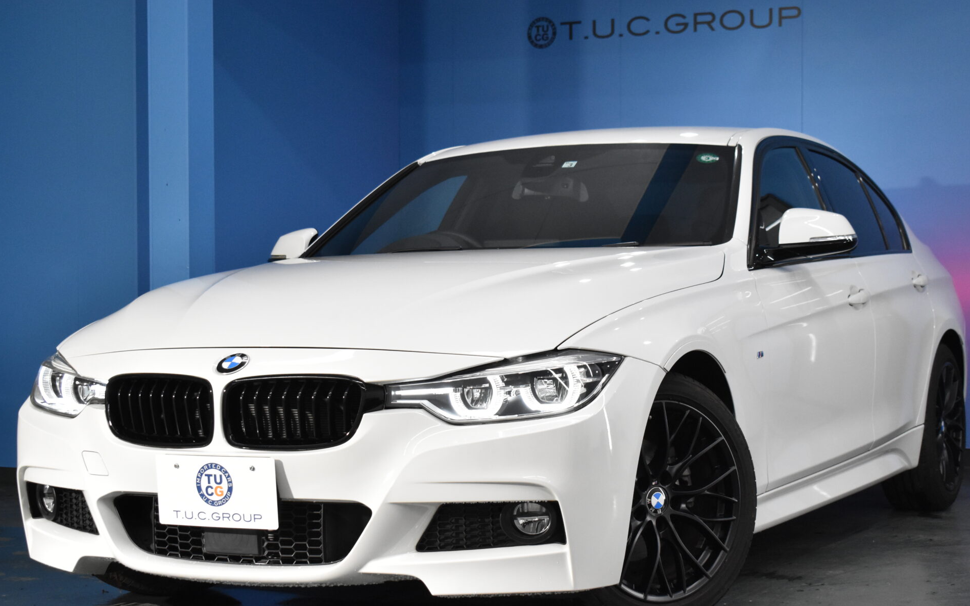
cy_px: 326
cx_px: 488
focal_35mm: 70
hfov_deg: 29.6
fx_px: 1838
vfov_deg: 18.7
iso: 2200
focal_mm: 45
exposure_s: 1/80
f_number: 5
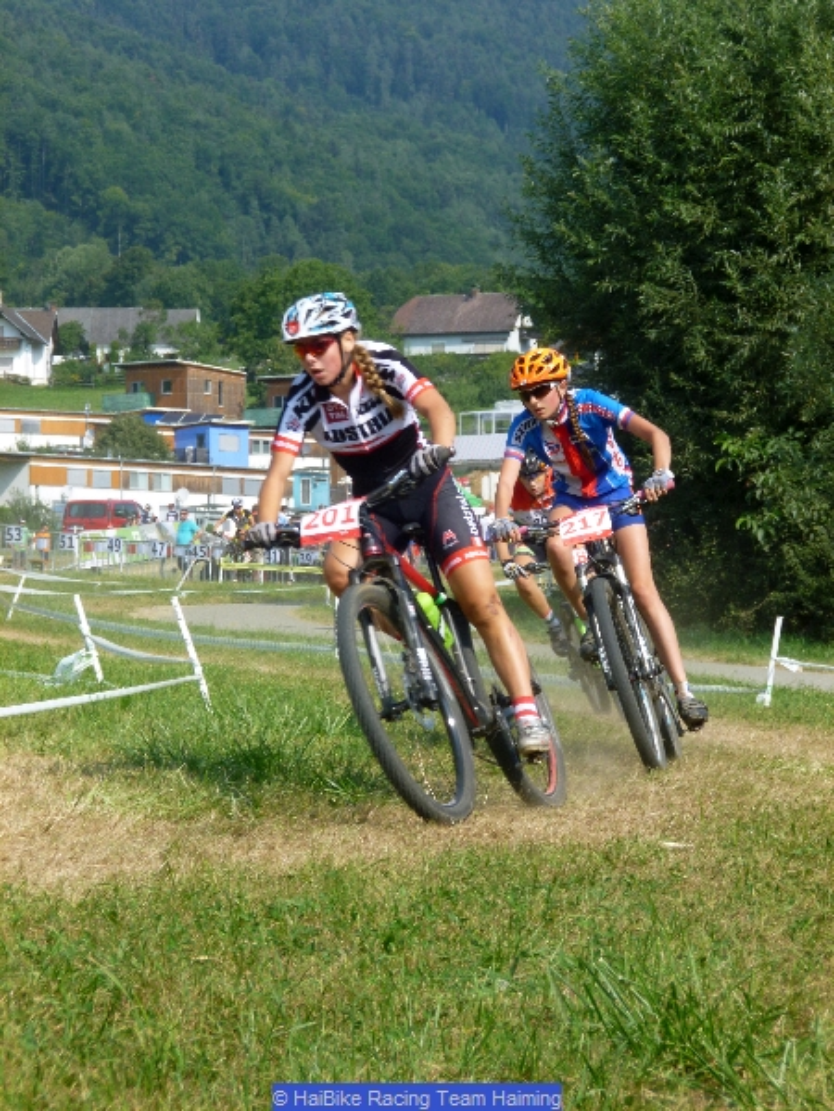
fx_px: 4272
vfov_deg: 14.8
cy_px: 556
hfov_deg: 11.1
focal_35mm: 133
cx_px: 417
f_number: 5.8
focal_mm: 23.7
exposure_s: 1/200
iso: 100
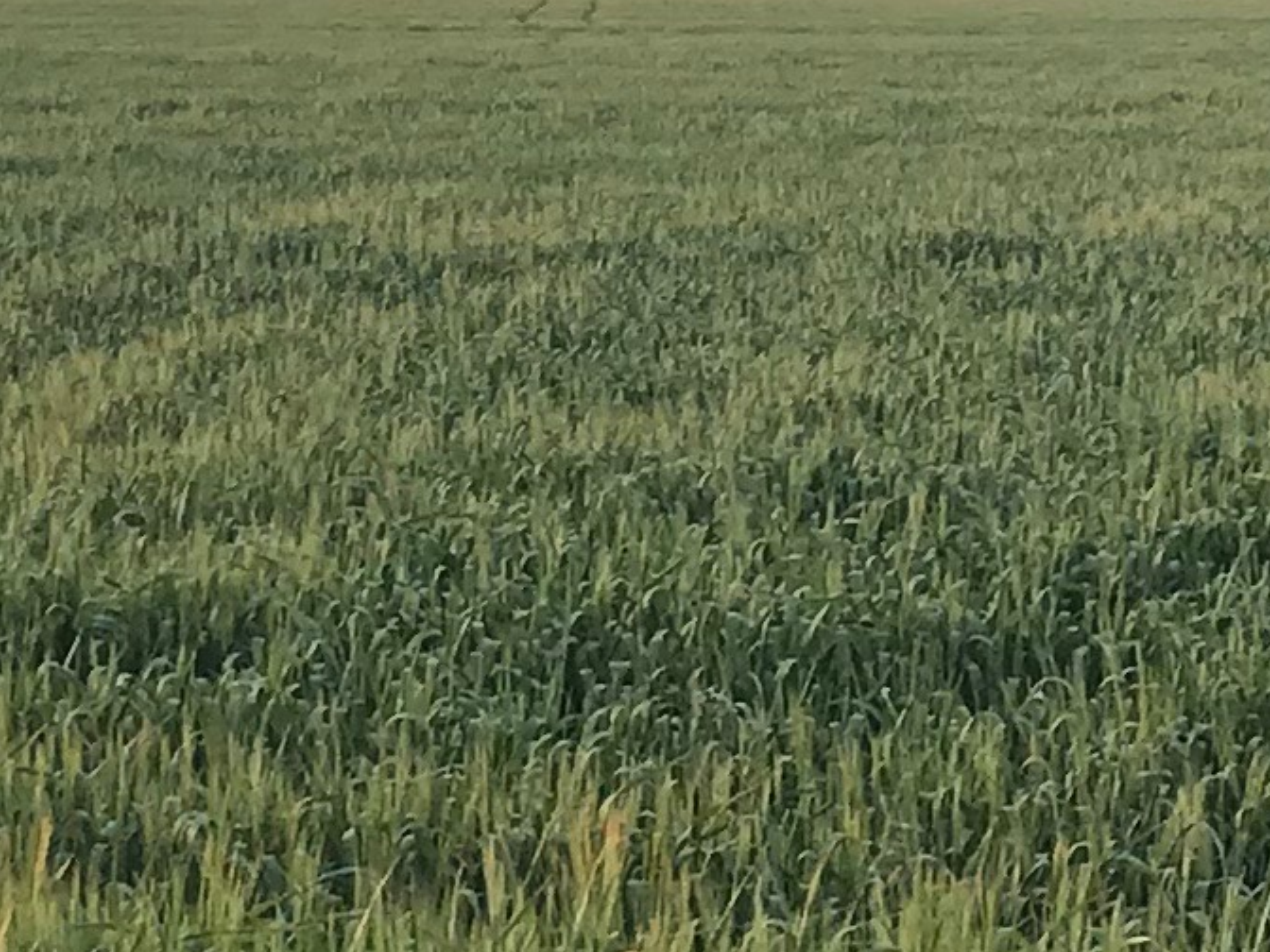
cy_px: 584
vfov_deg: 8.8
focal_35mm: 168
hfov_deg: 11.8
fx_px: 6164
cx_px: 843
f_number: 1.8
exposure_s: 1/100
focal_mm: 3.99
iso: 25
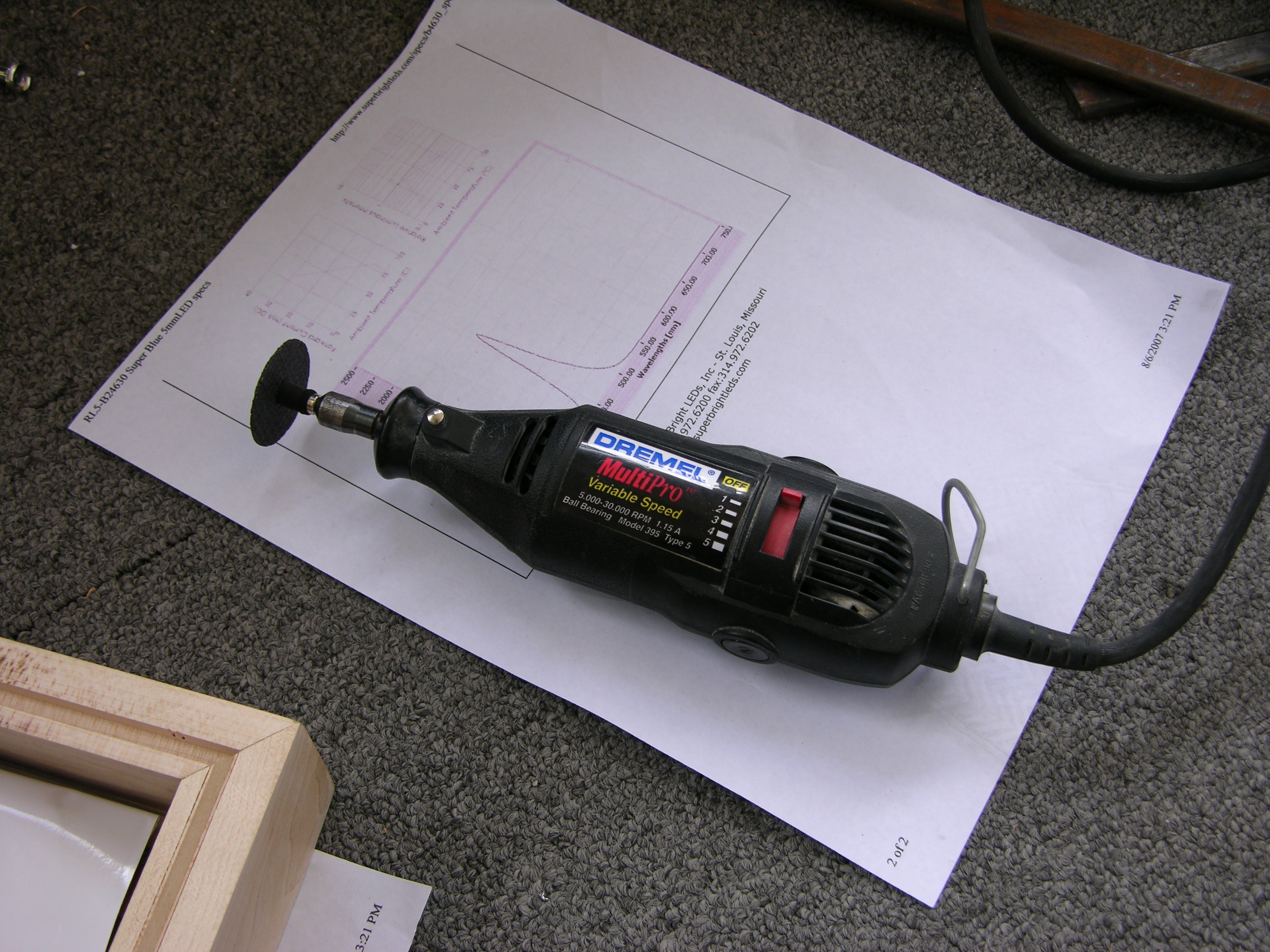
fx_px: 1688
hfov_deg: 41.2
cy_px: 476
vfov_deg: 31.5
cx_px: 635
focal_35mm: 46
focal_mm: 11.6
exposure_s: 1/34.5
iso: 50
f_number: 3
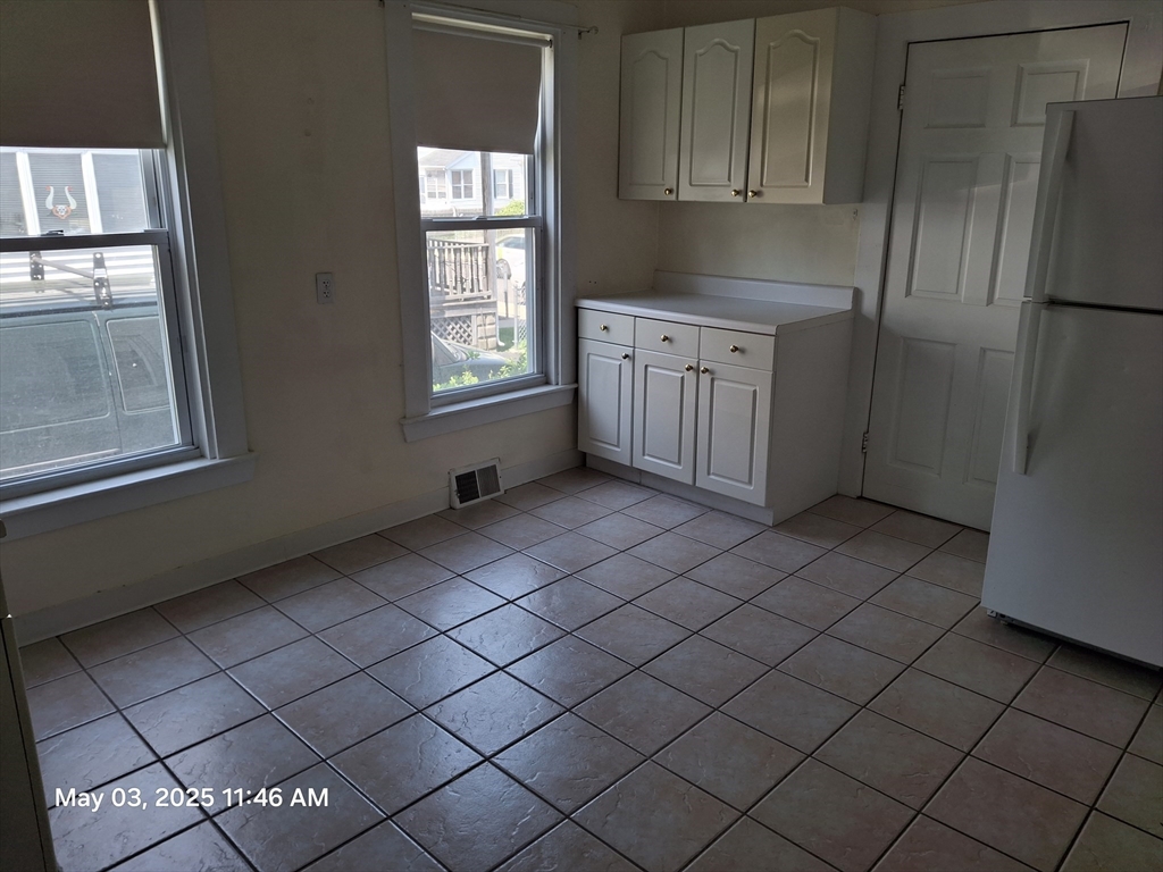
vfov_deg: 54.9
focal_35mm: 25
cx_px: 582
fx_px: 840
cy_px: 436
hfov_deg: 69.4
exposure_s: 1/100
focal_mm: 4.69
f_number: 1.8
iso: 25
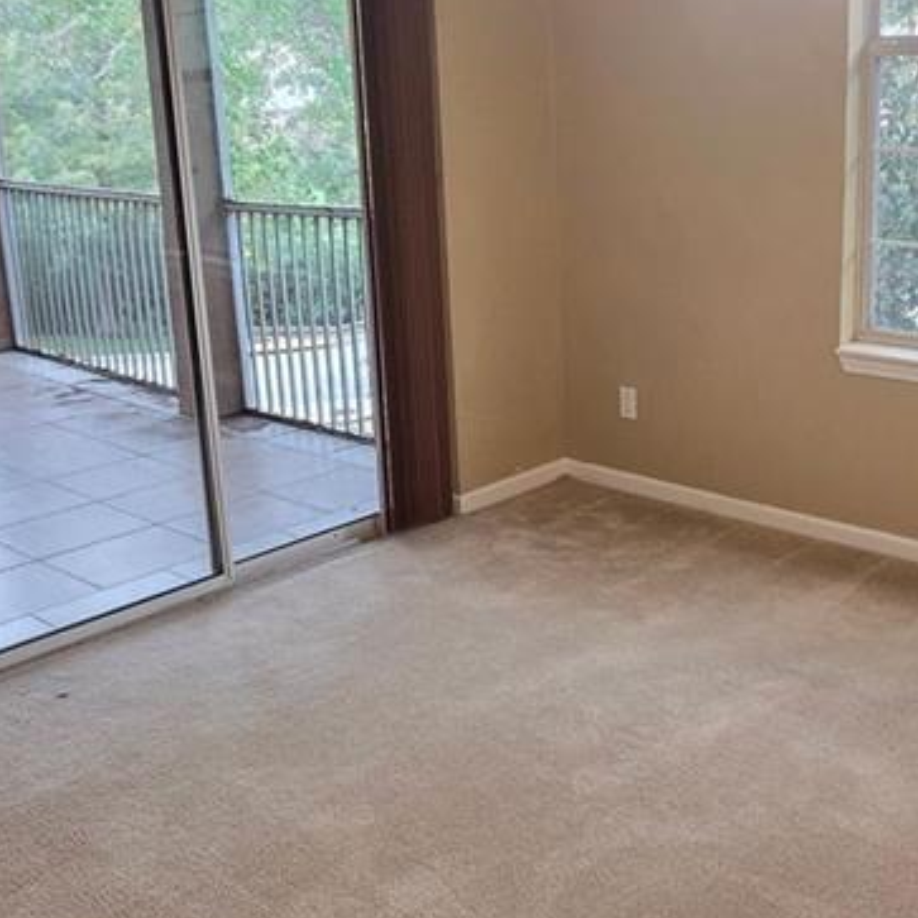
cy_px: 359
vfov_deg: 43.6
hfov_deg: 43.3
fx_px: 1140
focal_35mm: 38
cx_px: 602
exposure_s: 1/60
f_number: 2.2
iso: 80
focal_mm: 2.2
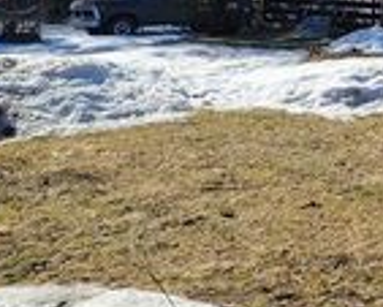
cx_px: 598
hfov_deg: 19.6
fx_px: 941
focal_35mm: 83
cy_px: -15
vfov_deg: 18.0
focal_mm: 6.7
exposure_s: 1/659
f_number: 1.8
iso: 16
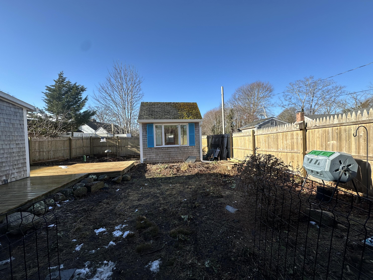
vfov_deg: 85.7
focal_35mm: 14
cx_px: 186
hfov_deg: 102.1
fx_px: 151
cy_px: 140
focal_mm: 2.22
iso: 40
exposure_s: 1/861
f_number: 2.2
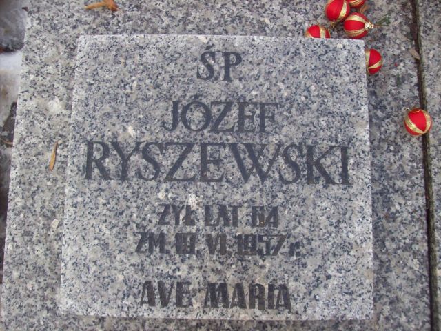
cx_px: 220
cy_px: 166
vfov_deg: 39.7
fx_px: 459
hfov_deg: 51.4
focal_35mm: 36
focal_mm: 6
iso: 80
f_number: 2.7
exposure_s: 1/142
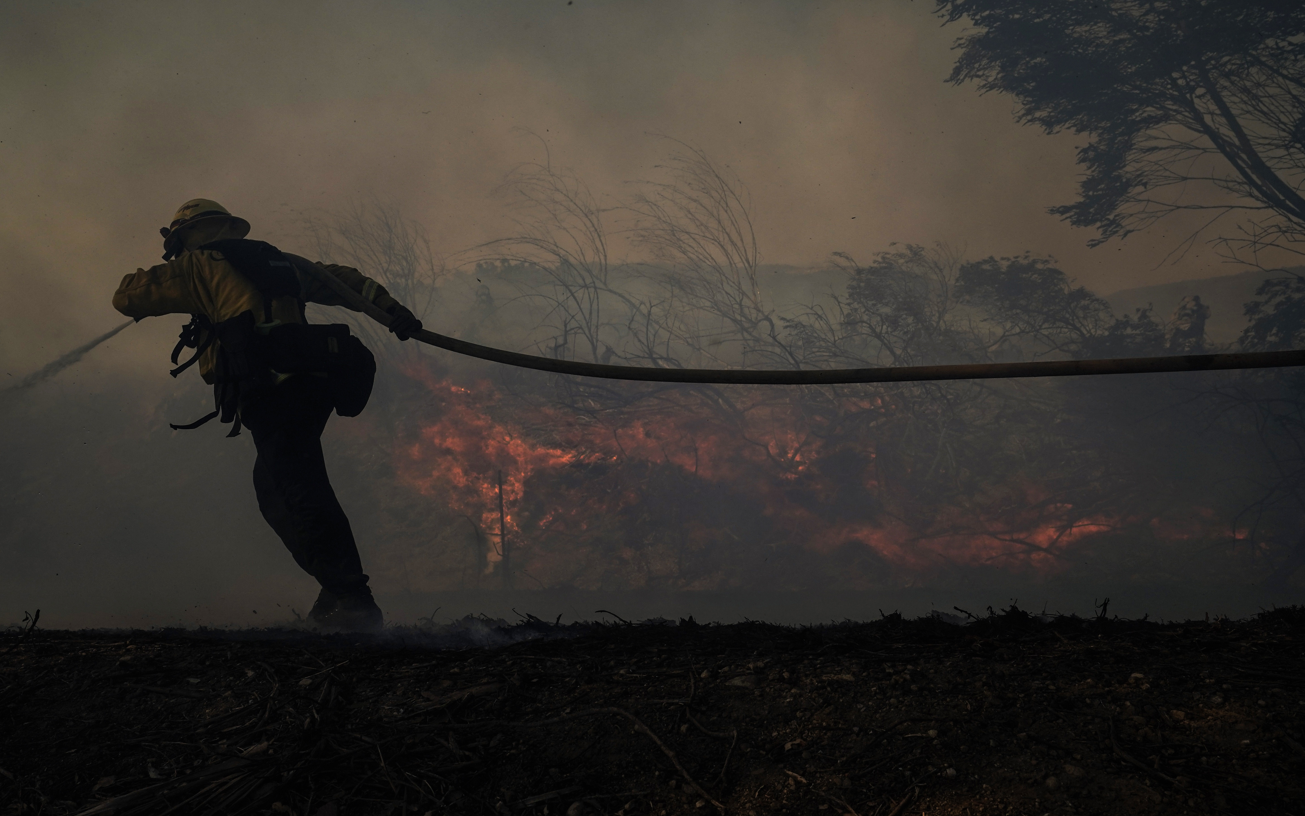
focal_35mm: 33
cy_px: 425
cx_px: 647
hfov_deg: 58.1
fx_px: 1174
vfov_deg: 38.3
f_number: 8
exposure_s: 1/2000
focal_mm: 32
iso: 400
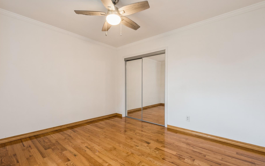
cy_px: 85
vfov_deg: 71.2
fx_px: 116
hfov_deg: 97.7
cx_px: 126
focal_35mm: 16
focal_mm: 14
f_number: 11
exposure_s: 1/3
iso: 400
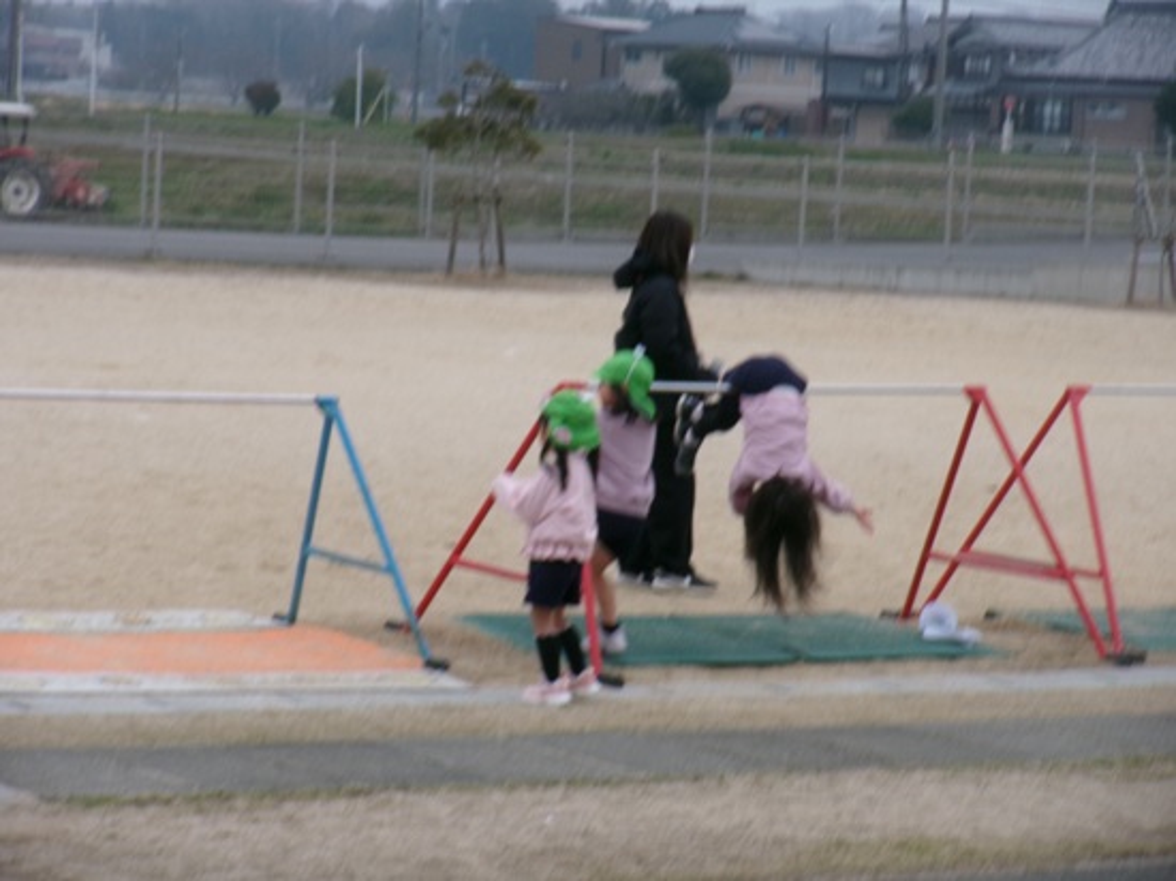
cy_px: 440
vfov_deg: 10.4
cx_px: 588
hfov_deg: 13.9
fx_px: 4822
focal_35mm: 142
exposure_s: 1/105
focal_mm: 25.5
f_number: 6.3
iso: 100
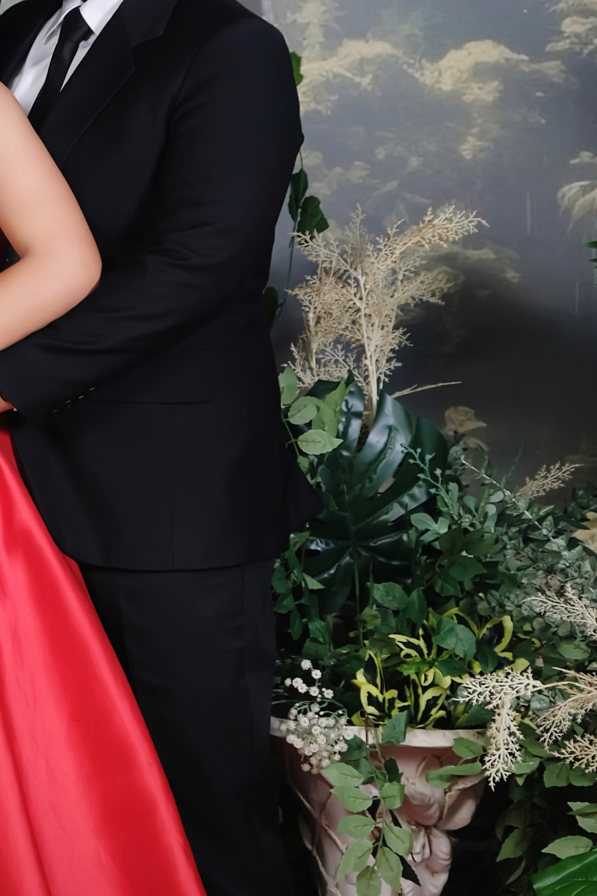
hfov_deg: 9.5
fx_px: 3557
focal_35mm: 143
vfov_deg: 14.3
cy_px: 232
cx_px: -39
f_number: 4
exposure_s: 1/200
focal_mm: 42.5
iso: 500
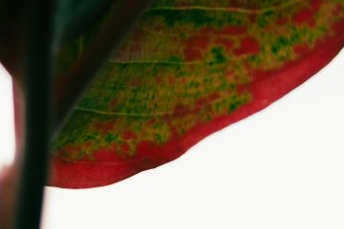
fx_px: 5171
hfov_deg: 3.8
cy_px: 398
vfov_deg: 2.5
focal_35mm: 541
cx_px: -413
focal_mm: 80
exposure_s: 1/125
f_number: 4
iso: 160
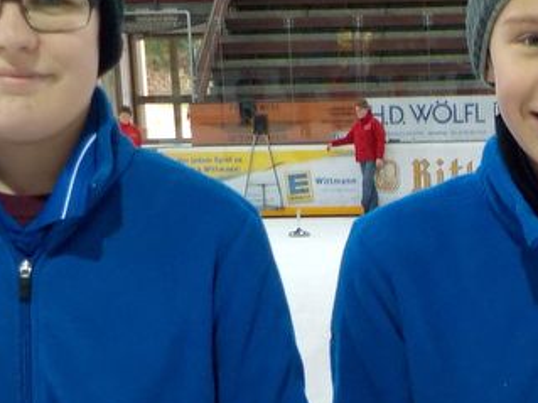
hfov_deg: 20.3
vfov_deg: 15.3
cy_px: 438
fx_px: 1460
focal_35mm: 94
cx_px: 518
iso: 220
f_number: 3.3
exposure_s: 1/30
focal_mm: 4.1
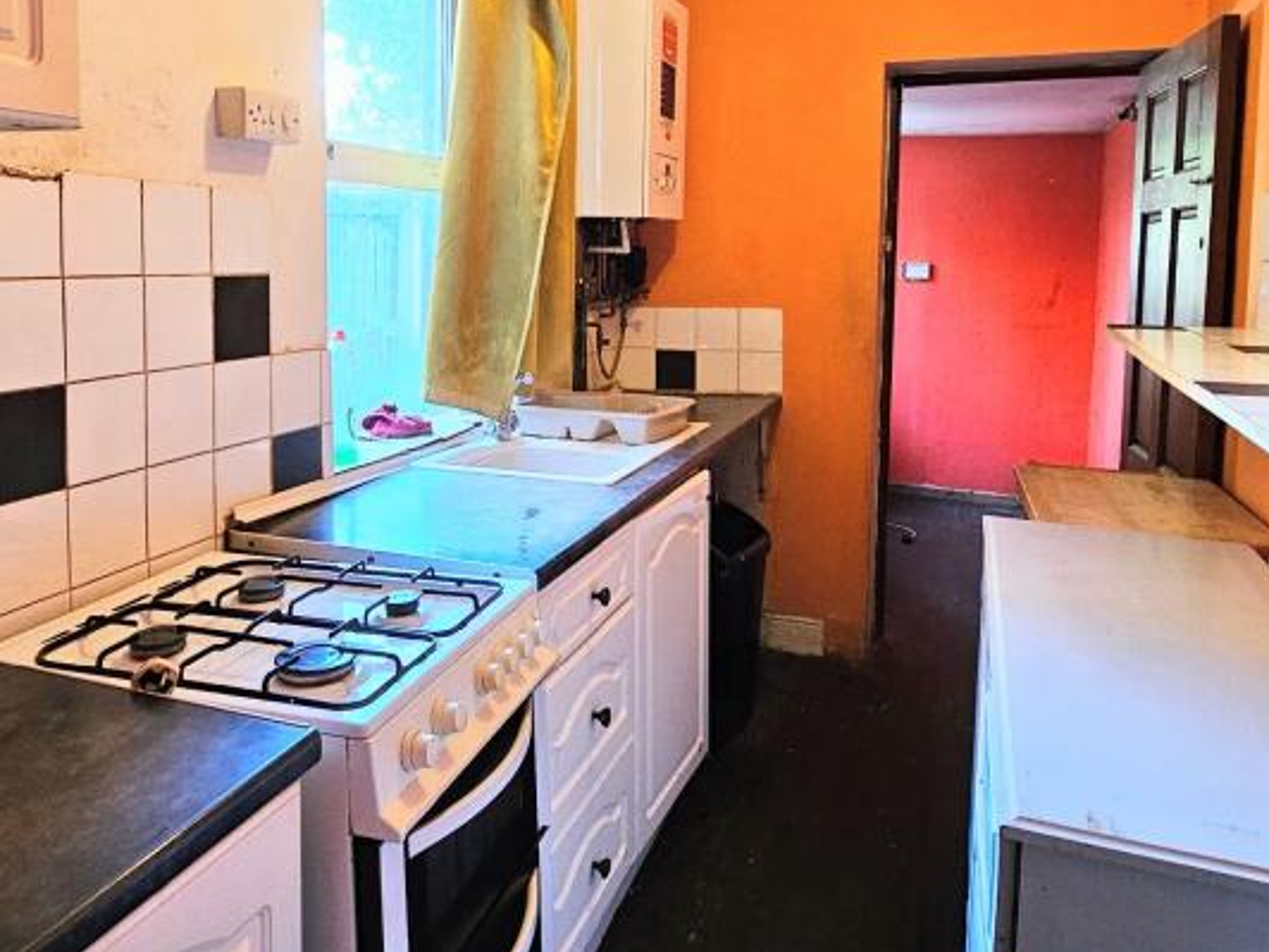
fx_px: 916
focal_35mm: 25
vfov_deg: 54.0
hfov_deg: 69.2
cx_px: 572
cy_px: 332
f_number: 2.2
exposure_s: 1/33.3
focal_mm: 2.2
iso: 320
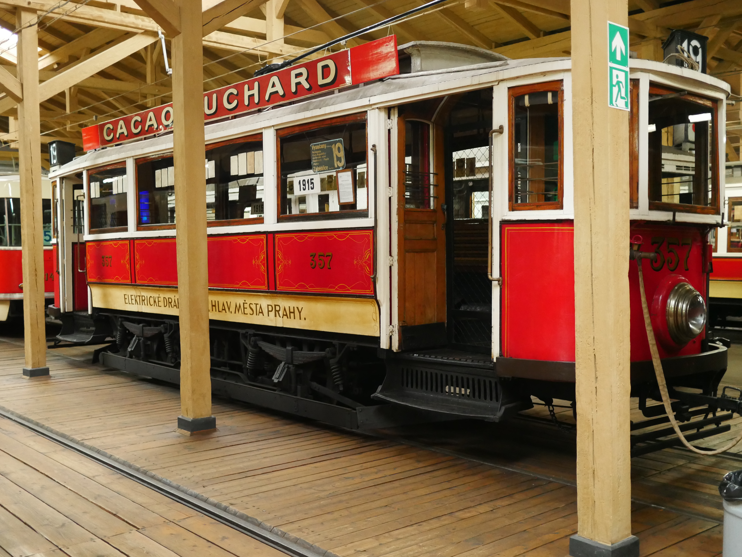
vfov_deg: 36.0
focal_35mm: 40
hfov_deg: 46.8
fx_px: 858
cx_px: 371
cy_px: 278
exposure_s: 1/60
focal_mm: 20
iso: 2500
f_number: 1.7
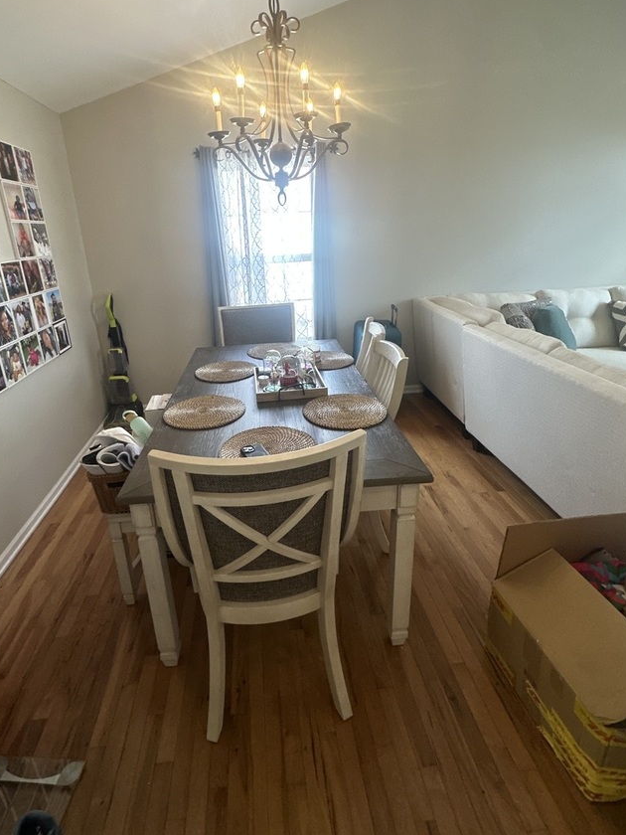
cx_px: 278
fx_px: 434
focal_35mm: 18
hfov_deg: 71.4
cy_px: 371
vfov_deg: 87.4
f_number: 2.2
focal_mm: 2.22
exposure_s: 1/120
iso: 125
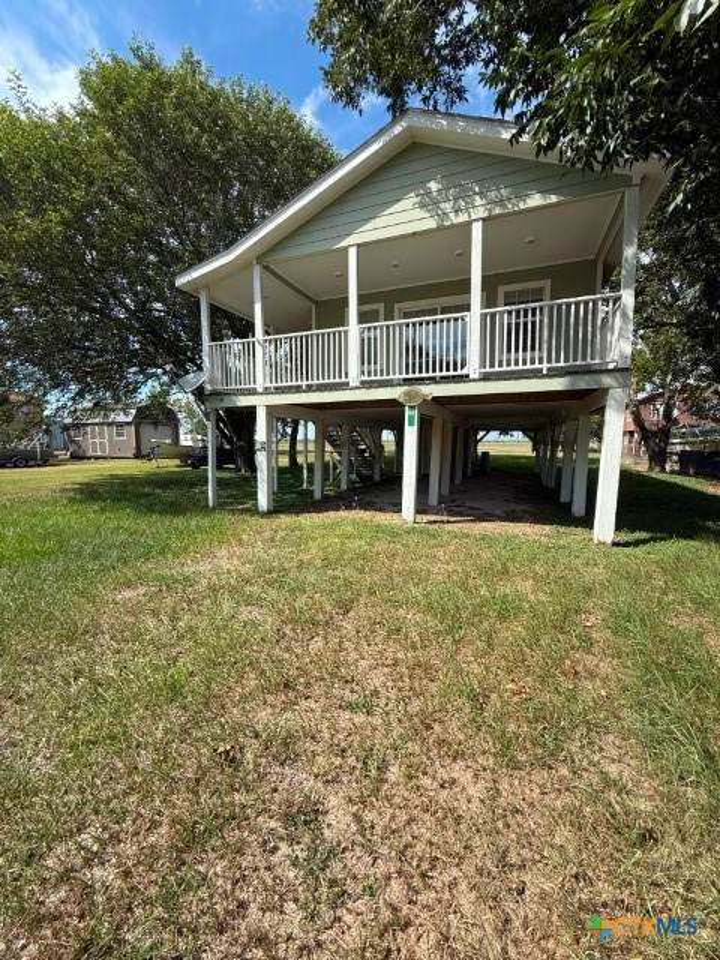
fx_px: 388
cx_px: 360
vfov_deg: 102.1
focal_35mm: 14
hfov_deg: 85.7
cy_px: 480
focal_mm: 2.22
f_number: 2.2
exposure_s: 1/1368
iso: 50
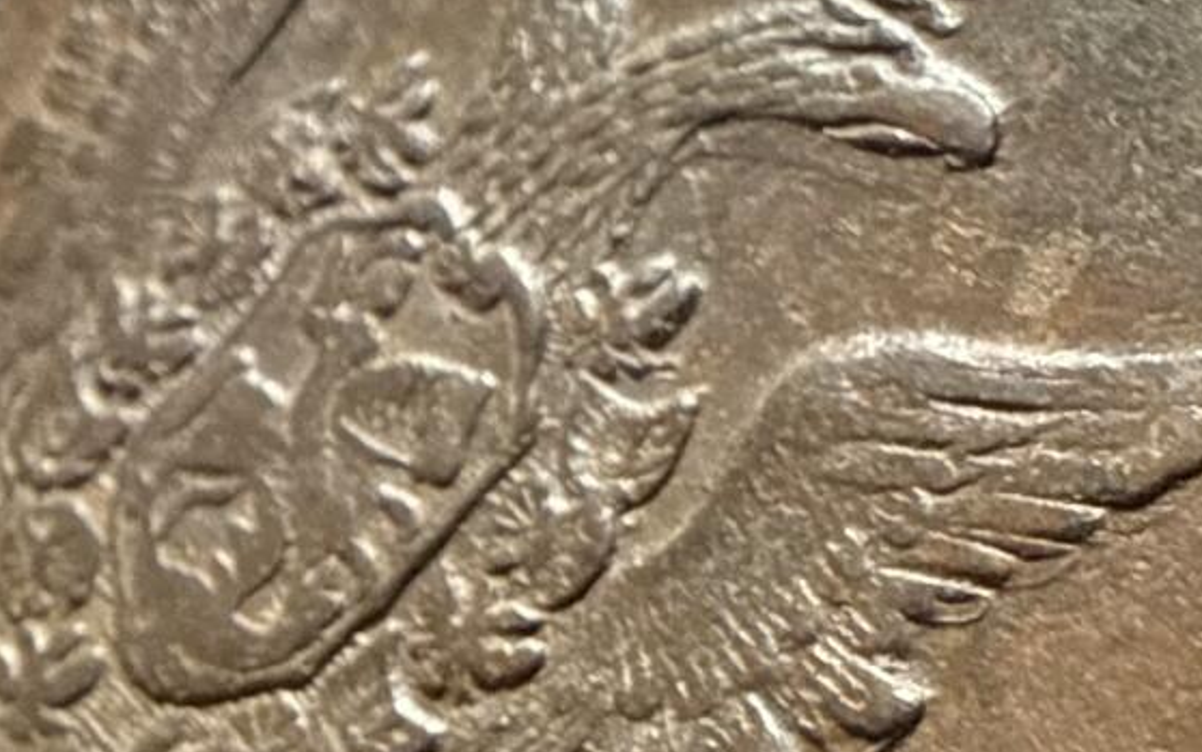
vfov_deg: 15.4
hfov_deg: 25.1
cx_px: 399
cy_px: 881
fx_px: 2687
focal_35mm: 82
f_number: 2.2
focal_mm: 2.22
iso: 400
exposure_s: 1/73
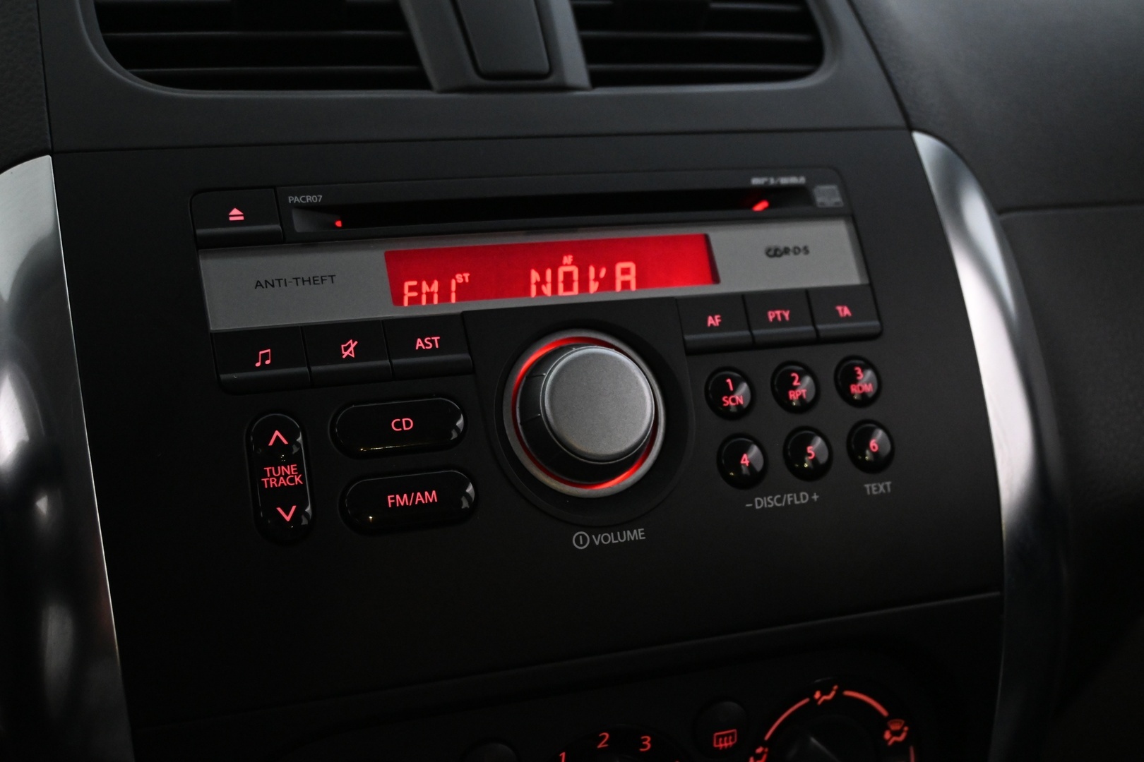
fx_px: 1335
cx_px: 572
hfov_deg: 46.4
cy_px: 381
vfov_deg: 31.9
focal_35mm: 42
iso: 4000
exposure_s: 1/50
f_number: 4.5
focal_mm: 28
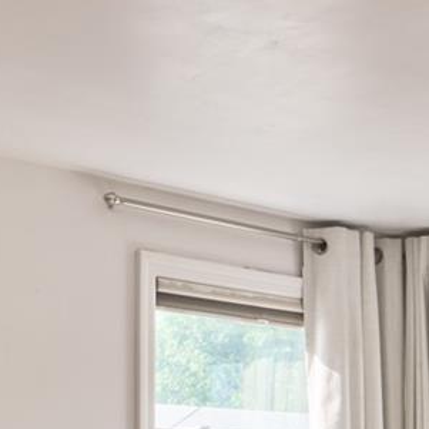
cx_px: 378
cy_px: 551
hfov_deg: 21.0
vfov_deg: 19.8
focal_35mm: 81
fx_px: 1136
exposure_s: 1/8
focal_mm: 14
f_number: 11
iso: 200
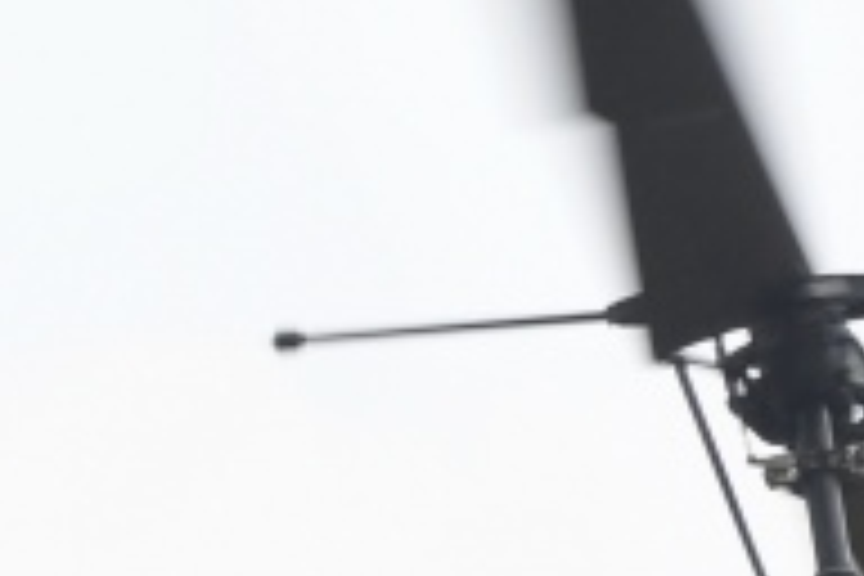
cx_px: 54
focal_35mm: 2254
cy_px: 900
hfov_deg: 0.9
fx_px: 54092
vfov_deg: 0.6
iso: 400
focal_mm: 240
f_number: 7.1
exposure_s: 1/320
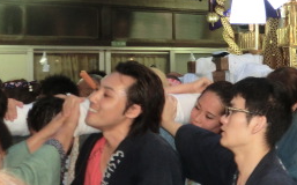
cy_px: 52
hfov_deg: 25.3
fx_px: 598
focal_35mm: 74
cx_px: 348
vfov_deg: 17.5
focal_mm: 5
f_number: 3
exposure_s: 1/50
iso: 400
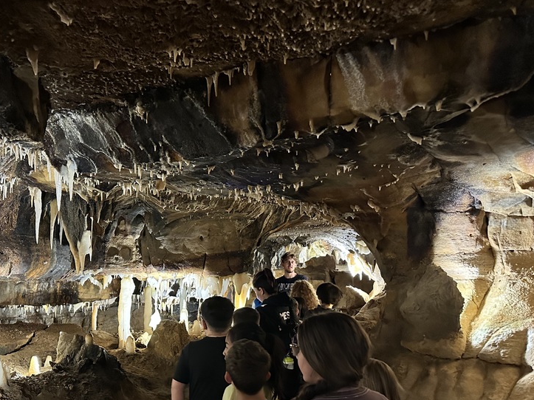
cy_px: 254
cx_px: 176
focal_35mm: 34
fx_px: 524
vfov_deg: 41.4
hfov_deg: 52.9
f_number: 1.78
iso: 1000
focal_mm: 6.86
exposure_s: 1/40
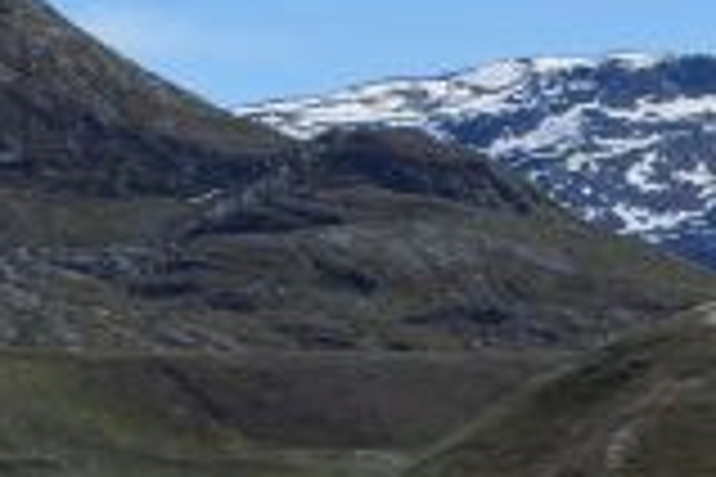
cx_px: 536
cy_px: -400
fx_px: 7199
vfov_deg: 3.8
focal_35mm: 362
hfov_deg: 5.7
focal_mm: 48
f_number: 9
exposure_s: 1/320
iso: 100
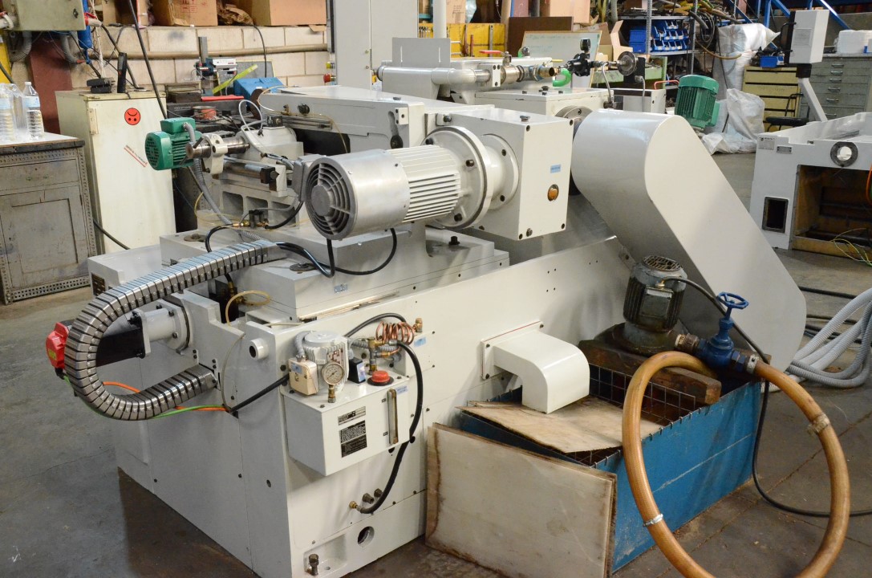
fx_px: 870
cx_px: 436
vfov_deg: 36.7
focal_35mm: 36
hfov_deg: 53.2
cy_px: 289
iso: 6400
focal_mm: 24
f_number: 7.1
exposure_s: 1/160
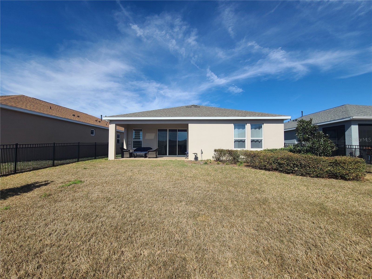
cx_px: 186
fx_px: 140
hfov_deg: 106.2
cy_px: 140
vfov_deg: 89.9
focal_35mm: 13
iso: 64
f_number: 2.2
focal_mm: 2.2
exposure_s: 1/2027
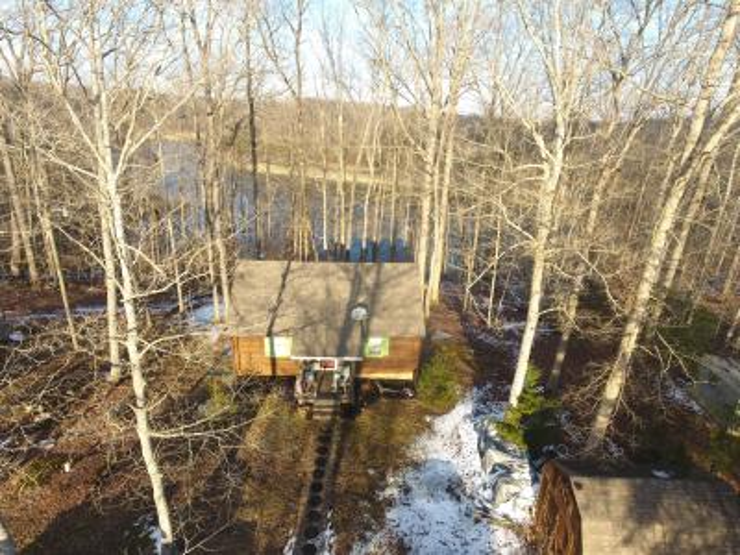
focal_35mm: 20
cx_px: 370
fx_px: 428
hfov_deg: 81.7
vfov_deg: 66.0
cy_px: 278
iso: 100
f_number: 2.8
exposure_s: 1/206
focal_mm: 3.61
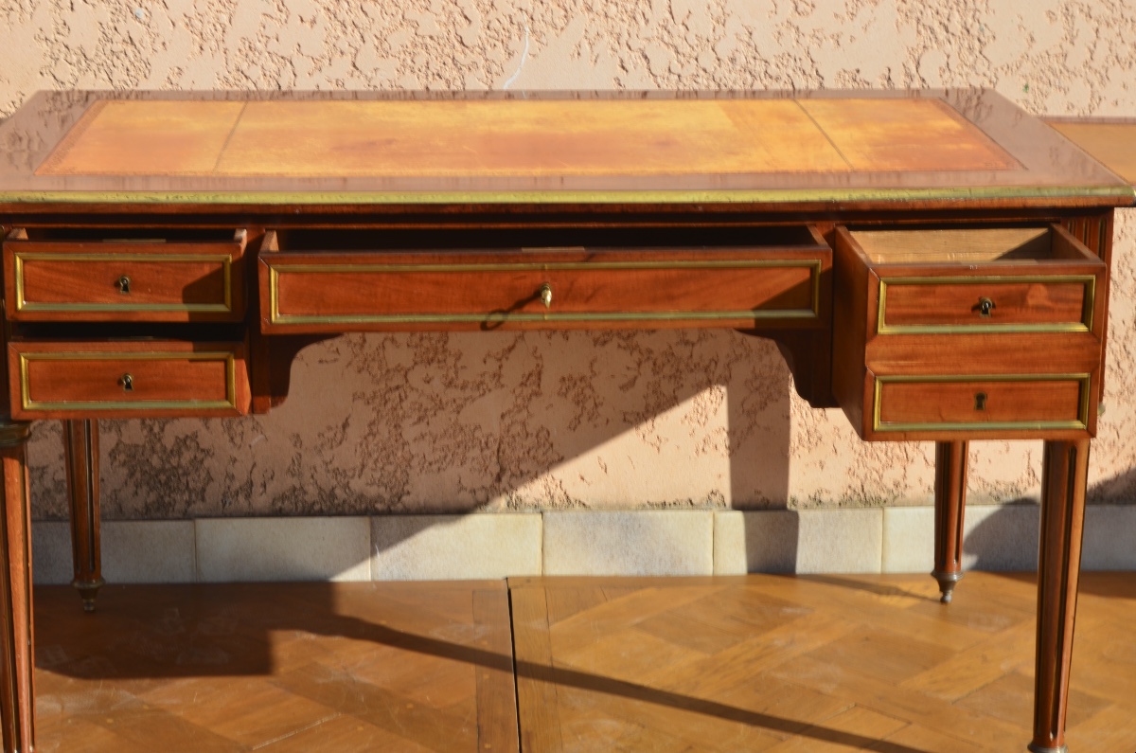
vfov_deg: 18.1
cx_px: 568
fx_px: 2362
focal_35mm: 75
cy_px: 376
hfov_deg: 27.0
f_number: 11
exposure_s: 1/160
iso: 100
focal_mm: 50
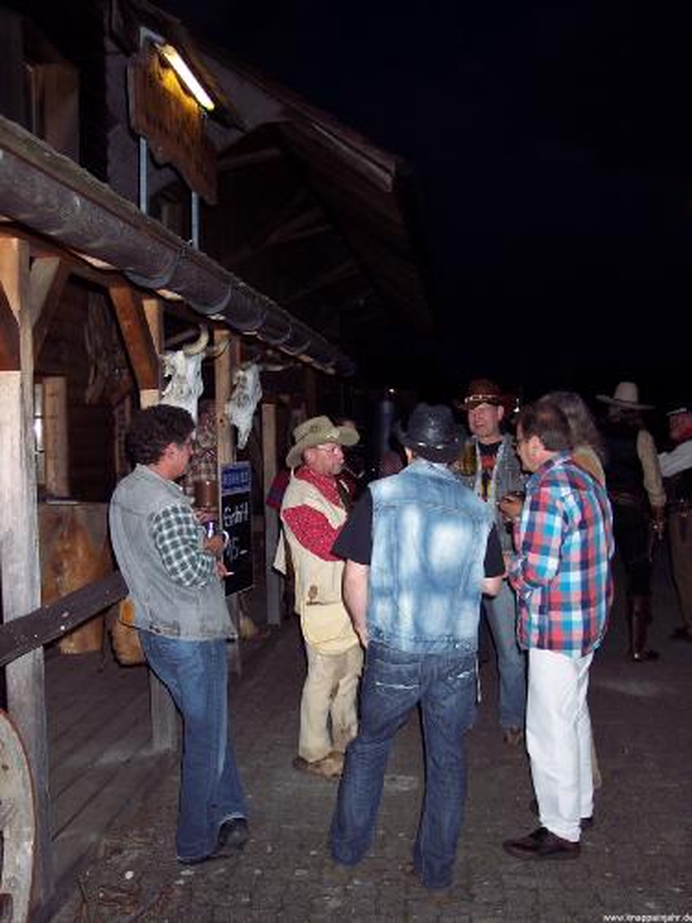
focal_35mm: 39
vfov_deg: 47.9
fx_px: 1040
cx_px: 346
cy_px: 462
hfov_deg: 36.8
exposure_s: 1/60
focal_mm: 8
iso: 100
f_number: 2.8
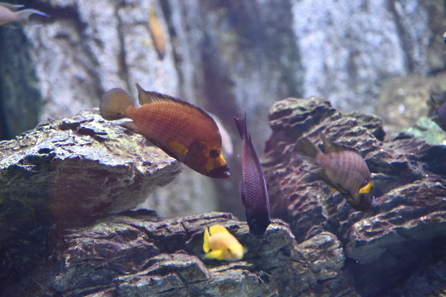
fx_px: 1487
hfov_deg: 17.1
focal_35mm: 120
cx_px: 223
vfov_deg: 11.4
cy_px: 148
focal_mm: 120
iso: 6400
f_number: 4
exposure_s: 1/125
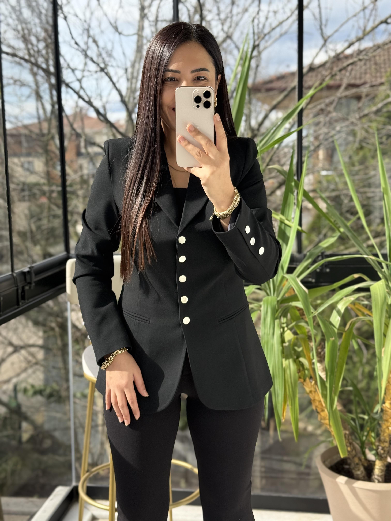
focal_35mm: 48
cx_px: 196
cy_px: 260
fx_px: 723
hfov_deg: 30.3
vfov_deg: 39.7
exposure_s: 1/1041
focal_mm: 6.76
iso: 100
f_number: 1.78
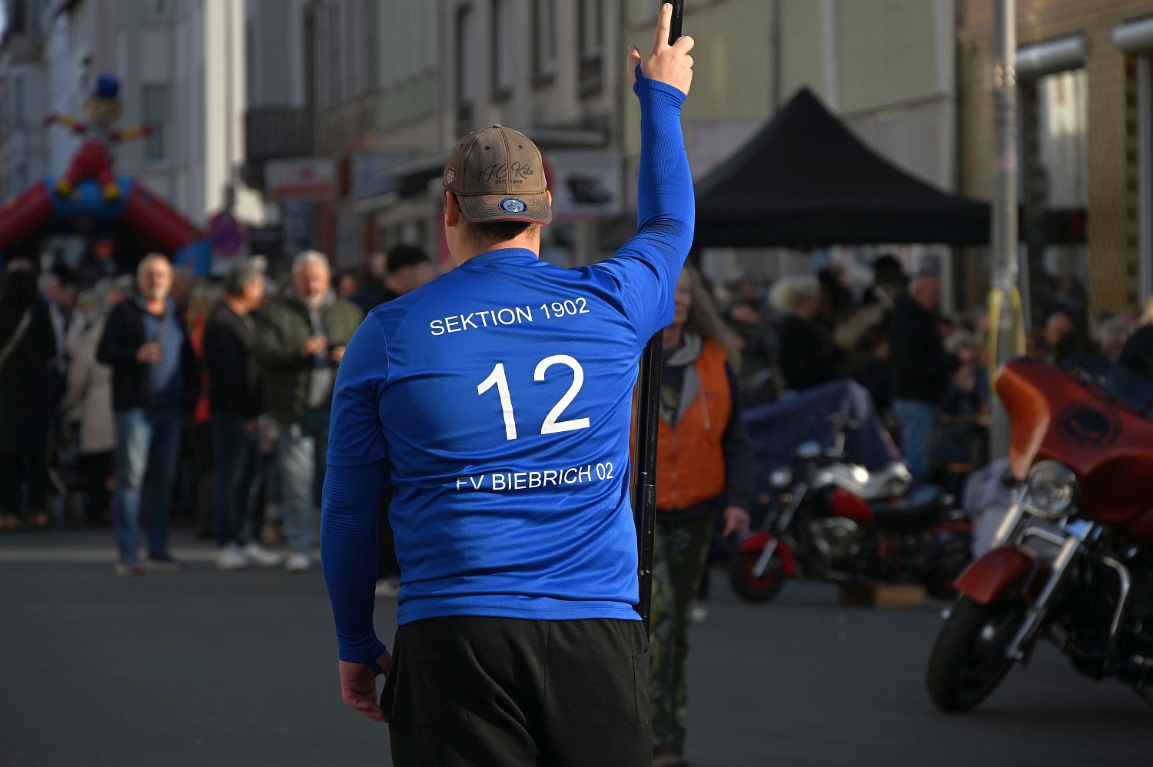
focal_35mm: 175
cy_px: 384
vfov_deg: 7.8
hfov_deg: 11.8
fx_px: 5601
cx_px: 576
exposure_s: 1/320
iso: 160
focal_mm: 175
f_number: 6.3
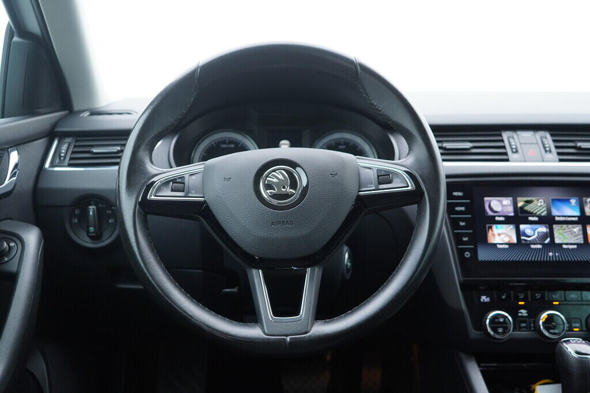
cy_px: 196
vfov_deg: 36.9
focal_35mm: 36
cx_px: 295
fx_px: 590
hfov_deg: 53.1
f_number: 2.8
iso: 250
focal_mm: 24
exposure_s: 1/40
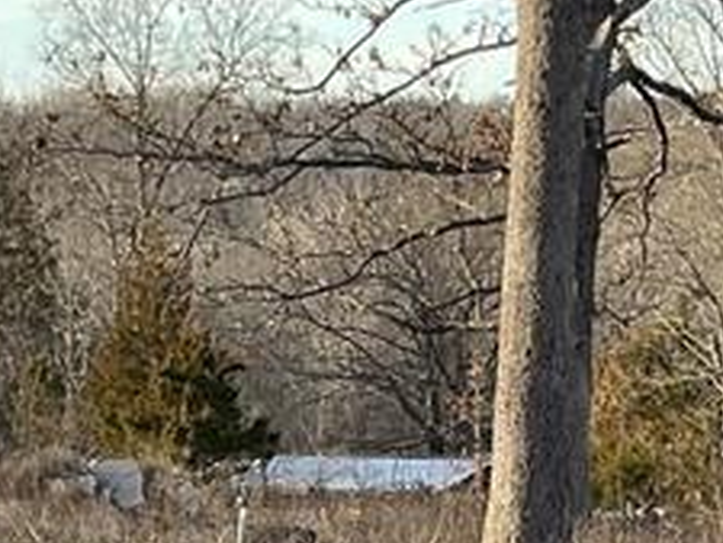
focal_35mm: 132
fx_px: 2758
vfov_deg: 10.3
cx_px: 164
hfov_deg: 14.9
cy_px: 1099
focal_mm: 3
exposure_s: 1/276
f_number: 1.8
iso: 25
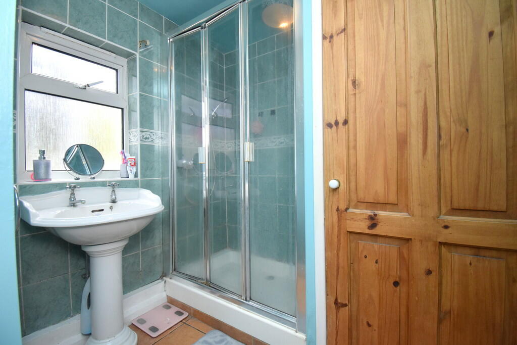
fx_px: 215
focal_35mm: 15
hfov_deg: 100.4
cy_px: 172
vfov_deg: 77.3
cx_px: 258
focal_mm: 10
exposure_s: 1/125
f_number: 4.5
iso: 1000
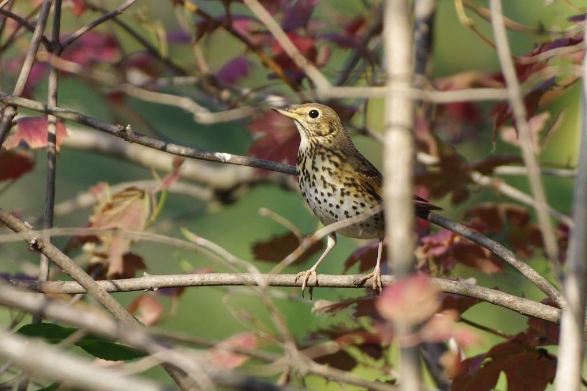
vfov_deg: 2.0
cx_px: 294
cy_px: 196
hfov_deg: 3.1
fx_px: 10997
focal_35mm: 675
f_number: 5.6
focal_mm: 450
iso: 400
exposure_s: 1/750
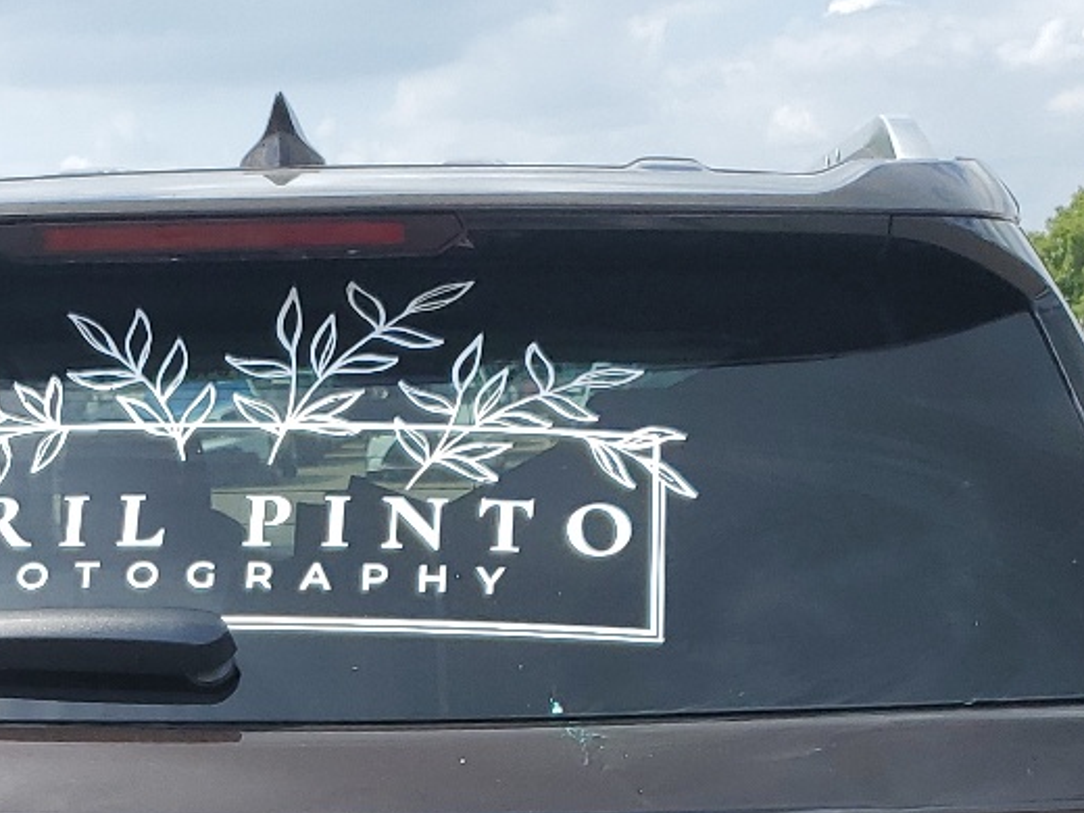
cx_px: 277
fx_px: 2505
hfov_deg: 24.2
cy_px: 1076
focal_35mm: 80
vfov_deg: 17.3
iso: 50
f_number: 1.5
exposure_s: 1/2500
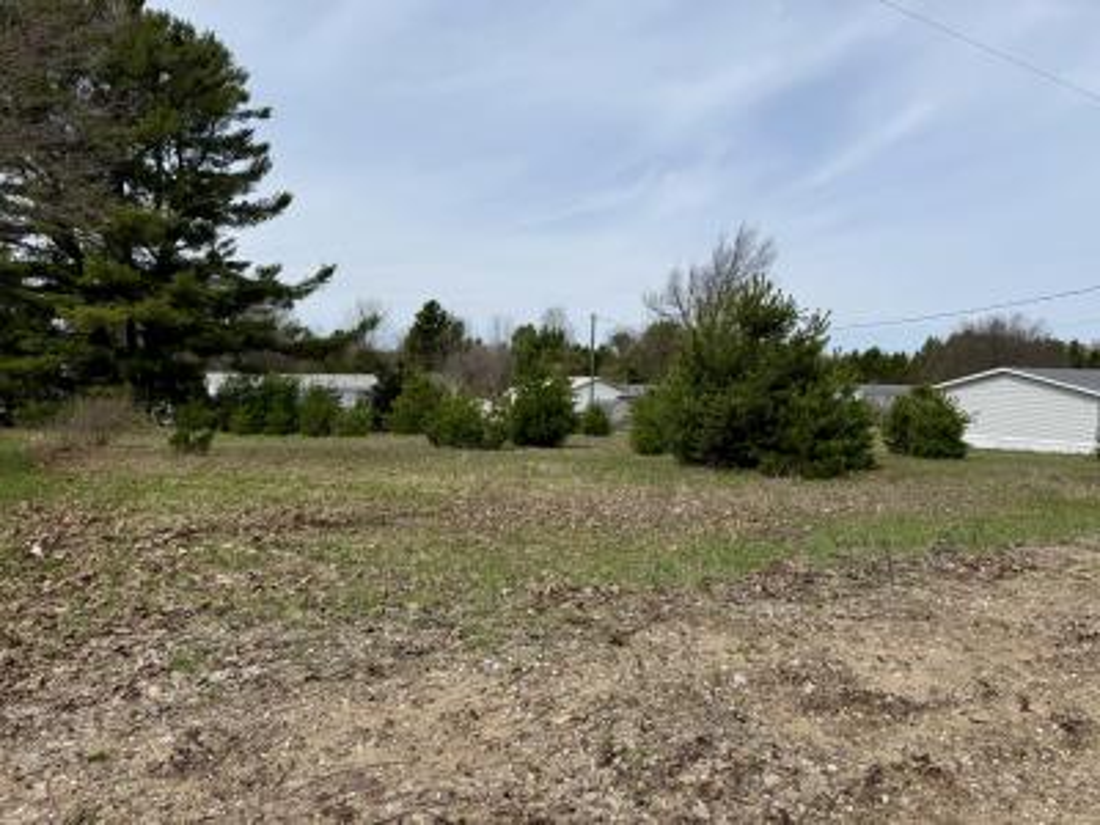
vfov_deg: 56.8
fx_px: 763
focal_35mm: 24
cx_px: 550
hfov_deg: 71.6
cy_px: 412
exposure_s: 1/7353
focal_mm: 6.76
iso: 80
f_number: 1.78
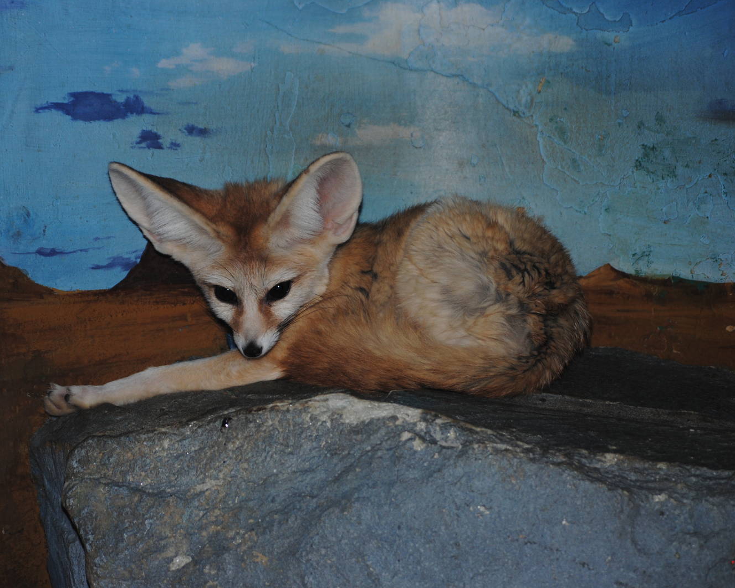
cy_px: 295
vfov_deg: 13.9
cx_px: 310
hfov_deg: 17.4
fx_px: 2405
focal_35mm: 111
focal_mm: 65
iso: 200
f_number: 4.2
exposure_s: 1/60
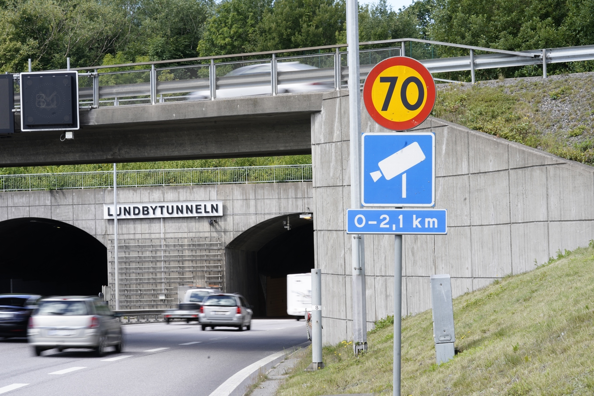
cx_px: 297
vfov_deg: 13.7
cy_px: 198
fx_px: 1649
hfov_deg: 20.4
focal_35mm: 100
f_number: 22
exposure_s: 1/15
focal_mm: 100
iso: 160
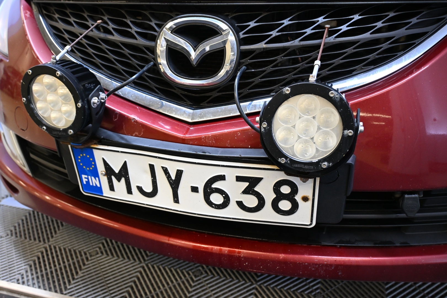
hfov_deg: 59.5
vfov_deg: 41.7
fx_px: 391
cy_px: 149
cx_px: 224
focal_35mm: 32
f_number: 4
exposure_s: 1/60
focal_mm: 21
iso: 1000
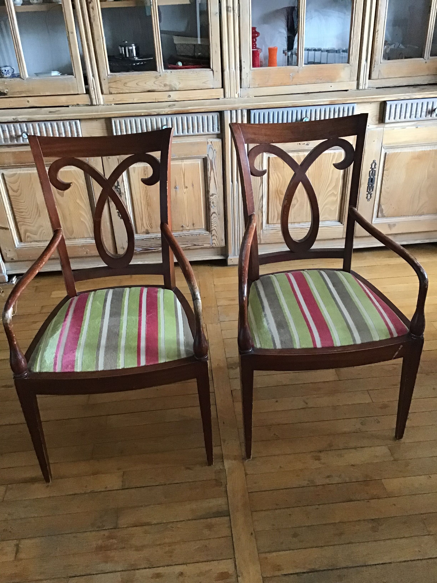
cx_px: 218
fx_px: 522
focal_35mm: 31
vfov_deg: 58.4
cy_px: 292
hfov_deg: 45.4
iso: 200
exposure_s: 1/25
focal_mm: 3.3
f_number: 2.4
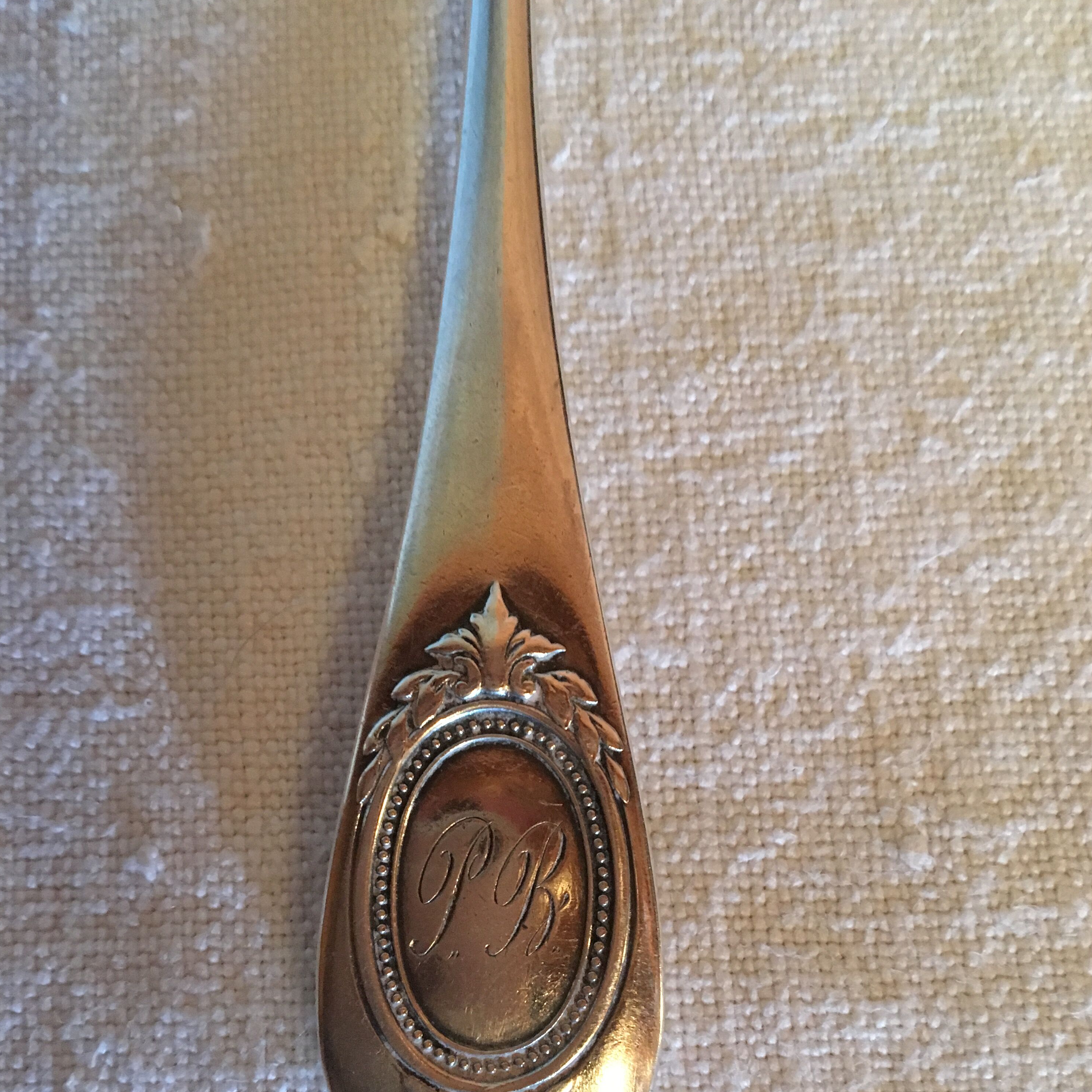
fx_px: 1249
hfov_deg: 47.2
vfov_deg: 46.3
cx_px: 555
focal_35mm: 35
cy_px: 744
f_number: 2.2
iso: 400
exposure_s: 1/17
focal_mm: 4.15
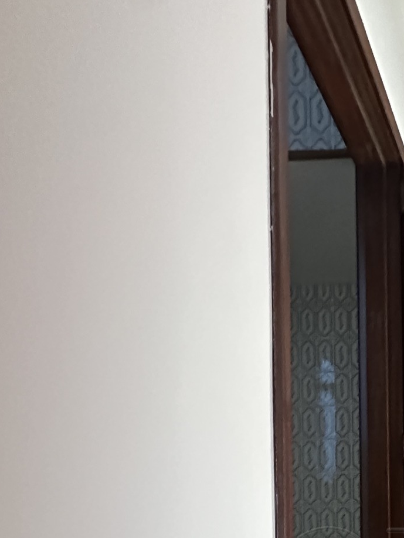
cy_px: 577
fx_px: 607
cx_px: 533
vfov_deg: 39.9
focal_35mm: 39
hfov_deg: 29.3
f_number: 2.2
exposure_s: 1/60
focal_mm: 2.22
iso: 1250
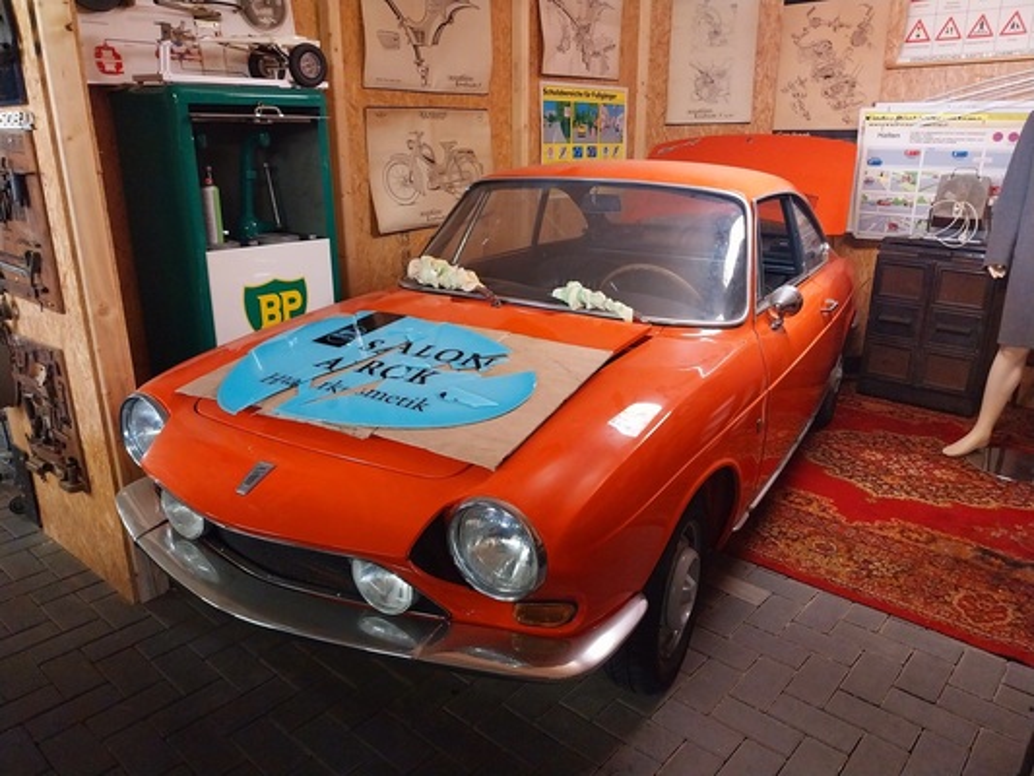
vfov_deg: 53.1
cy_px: 388
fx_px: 777
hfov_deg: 67.3
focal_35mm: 26
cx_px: 517
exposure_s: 1/25
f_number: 1.8
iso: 500
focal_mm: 4
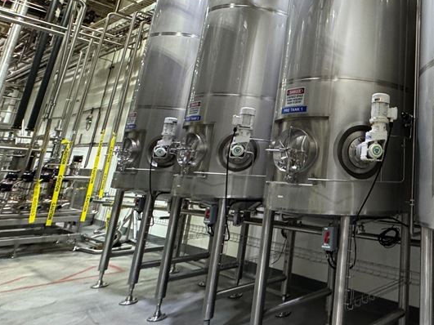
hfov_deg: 55.5
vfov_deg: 50.0
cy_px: 96
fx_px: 338
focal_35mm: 27
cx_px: 400
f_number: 2.2
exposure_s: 1/60
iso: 640
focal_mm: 2.22
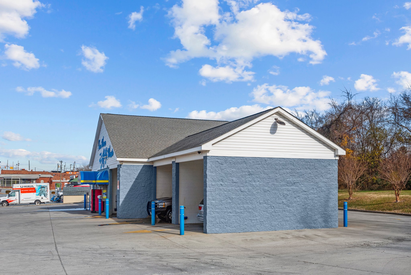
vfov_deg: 36.9
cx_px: 206
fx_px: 411
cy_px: 138
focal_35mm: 36
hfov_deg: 53.1
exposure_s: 1/2000
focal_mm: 36
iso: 400
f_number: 8
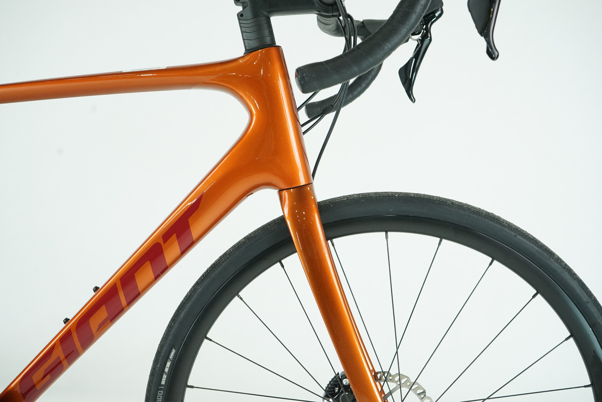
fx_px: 552
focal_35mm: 33
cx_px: 301
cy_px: 201
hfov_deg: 57.2
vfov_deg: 40.0
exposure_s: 1/200
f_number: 7.1
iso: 3200
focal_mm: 33
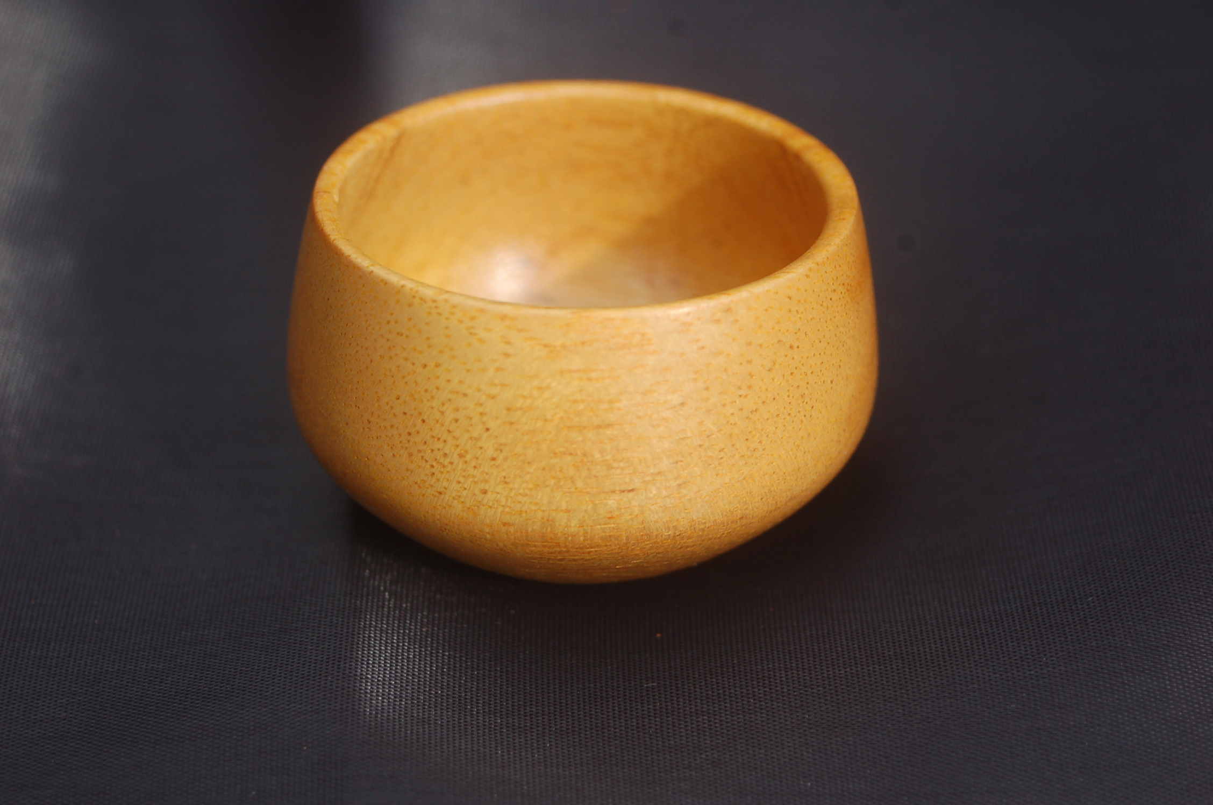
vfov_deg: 13.0
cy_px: 402
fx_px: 3532
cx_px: 606
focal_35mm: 105
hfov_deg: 19.5
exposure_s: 1/125
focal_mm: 70
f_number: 8
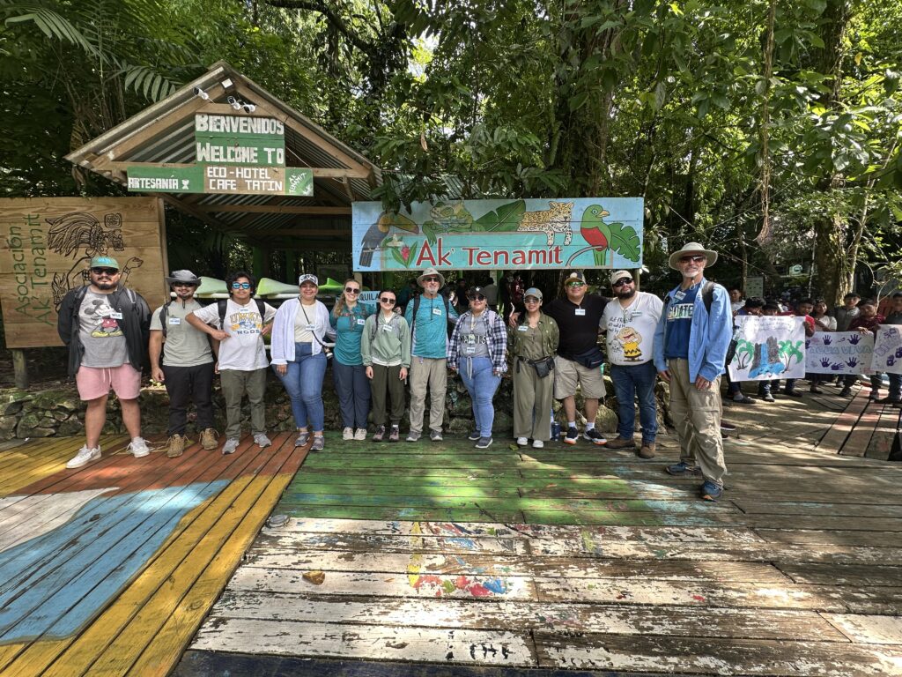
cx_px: 451
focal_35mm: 14
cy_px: 338
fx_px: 365
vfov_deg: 85.7
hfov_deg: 102.1
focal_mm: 2.22
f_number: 2.2
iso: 40
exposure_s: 1/99
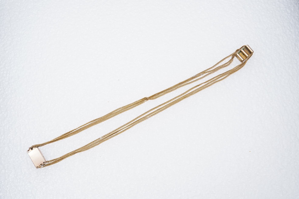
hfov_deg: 43.6
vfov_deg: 29.9
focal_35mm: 45
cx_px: 150
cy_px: 100
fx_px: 374
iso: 500
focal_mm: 30
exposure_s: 1/125
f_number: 18
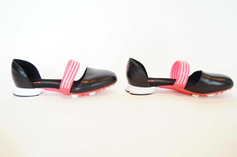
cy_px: 78
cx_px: 118
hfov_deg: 53.2
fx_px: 237
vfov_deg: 36.8
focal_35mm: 36
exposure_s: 1/60
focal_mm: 24
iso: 1250
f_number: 4
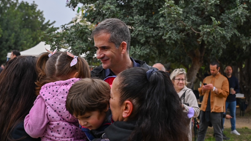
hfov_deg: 41.3
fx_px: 333
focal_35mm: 50
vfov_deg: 23.9
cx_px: 126
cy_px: 79
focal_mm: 46
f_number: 5.6
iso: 320
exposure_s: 1/1000
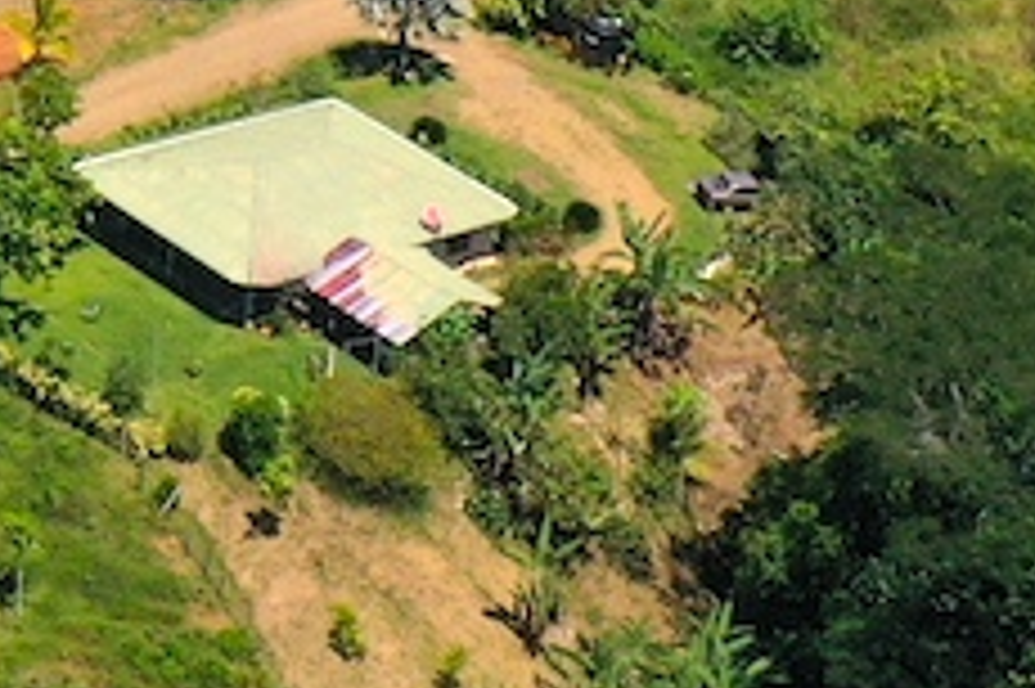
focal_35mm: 207
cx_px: -1820
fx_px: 5947
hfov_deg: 8.6
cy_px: -1659
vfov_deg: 6.0
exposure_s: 1/800
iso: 100
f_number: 6.3
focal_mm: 10.26
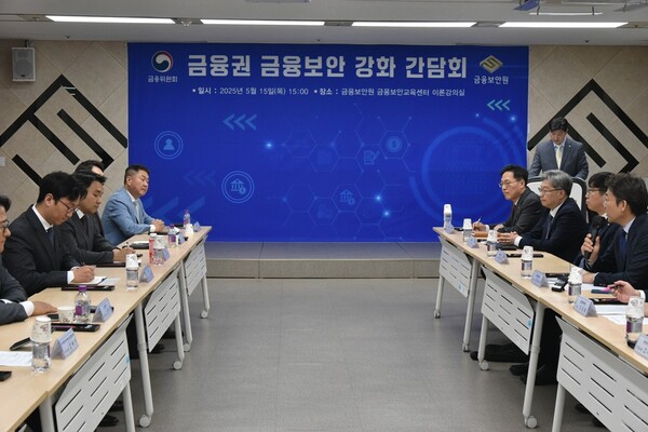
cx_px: 324
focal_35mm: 52
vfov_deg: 26.0
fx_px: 936
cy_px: 216
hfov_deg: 38.2
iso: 4000
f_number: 6.3
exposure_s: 1/160
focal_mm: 52
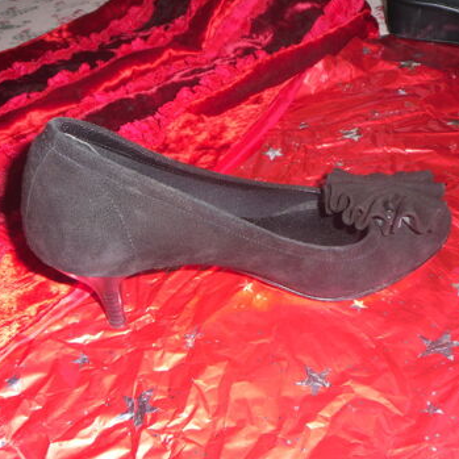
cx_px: 216
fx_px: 510
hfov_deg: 48.4
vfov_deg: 48.4
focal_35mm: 34
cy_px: 233
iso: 80
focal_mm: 5.1
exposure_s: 1/45
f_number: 3.4
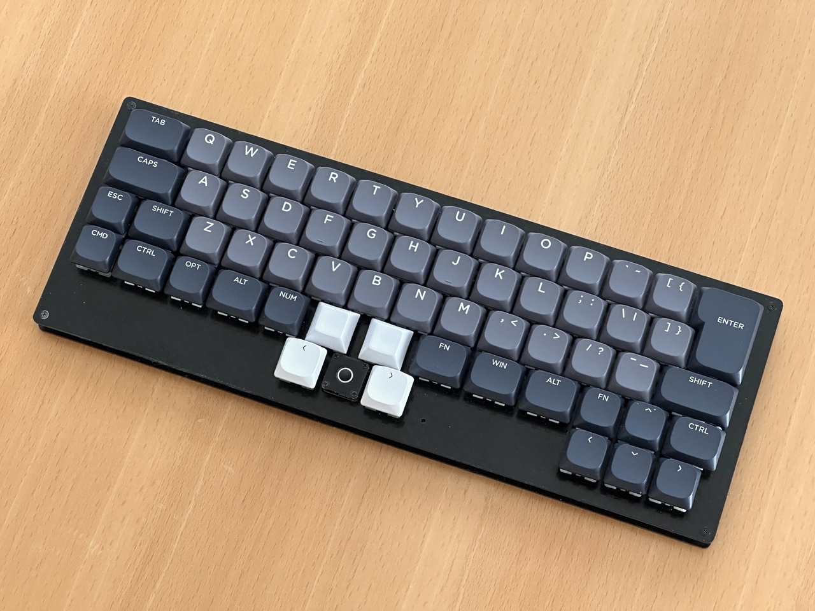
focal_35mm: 77
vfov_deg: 19.1
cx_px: 408
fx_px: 1813
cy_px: 306
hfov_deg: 25.3
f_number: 2.8
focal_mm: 9
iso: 400
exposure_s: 1/60
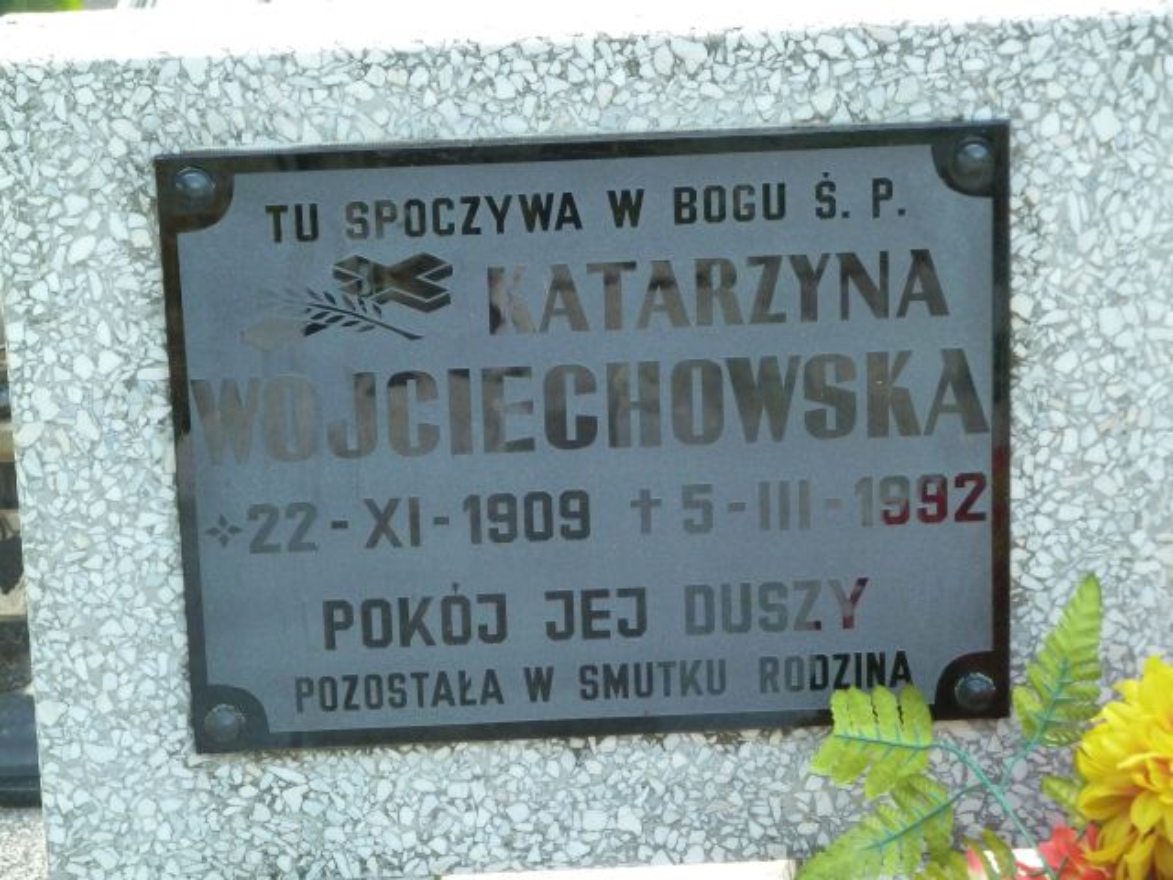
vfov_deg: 12.5
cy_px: 440
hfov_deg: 16.6
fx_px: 4032
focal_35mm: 119
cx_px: 586
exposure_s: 1/100
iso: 500
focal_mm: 19.5
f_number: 4.4
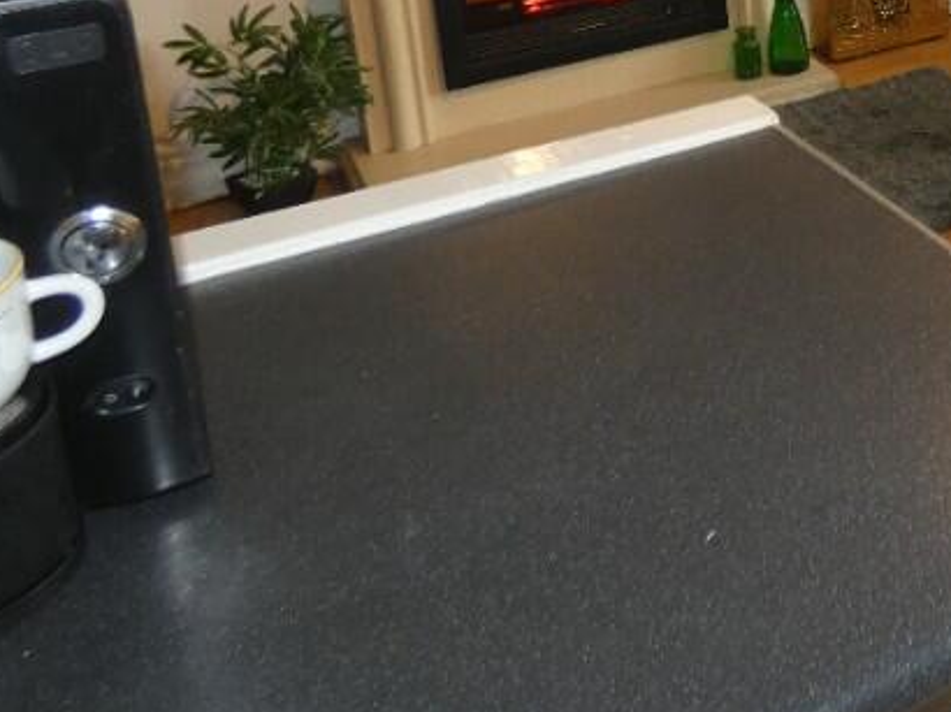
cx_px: 1134
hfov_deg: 32.0
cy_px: -116
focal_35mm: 50
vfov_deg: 26.3
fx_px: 1373
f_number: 2.8
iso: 160
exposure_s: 1/60
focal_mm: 3.6
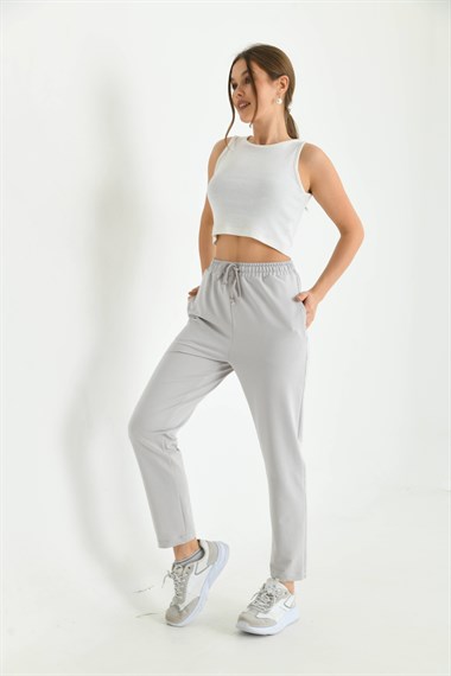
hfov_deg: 28.1
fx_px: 902
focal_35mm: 48
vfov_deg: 41.1
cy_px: 338
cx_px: 226
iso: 160
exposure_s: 1/125
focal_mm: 48
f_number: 5.6
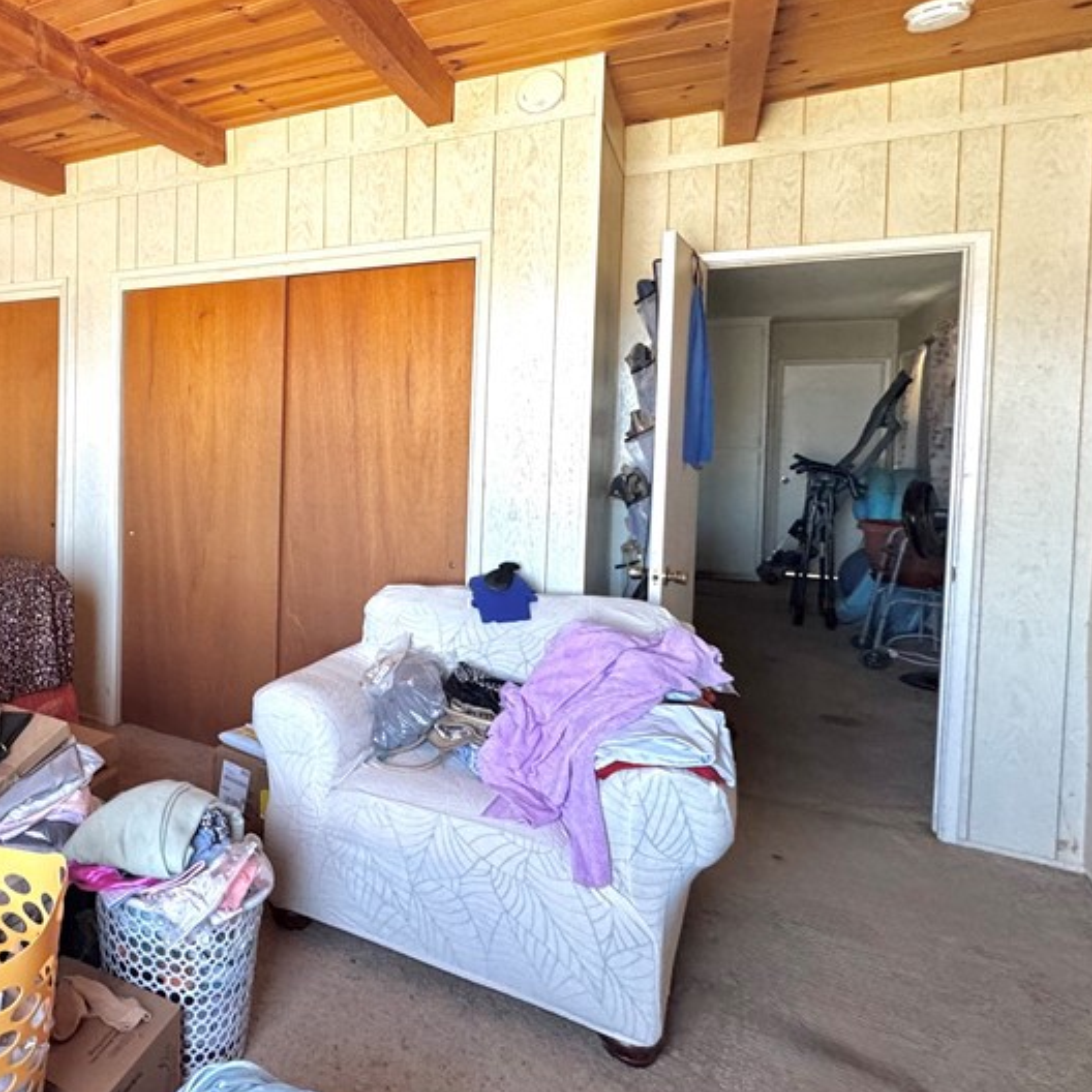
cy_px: 449
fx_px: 857
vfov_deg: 64.6
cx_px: 91
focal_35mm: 24
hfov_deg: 55.5
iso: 320
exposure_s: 1/63
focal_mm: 2.22
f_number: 2.2
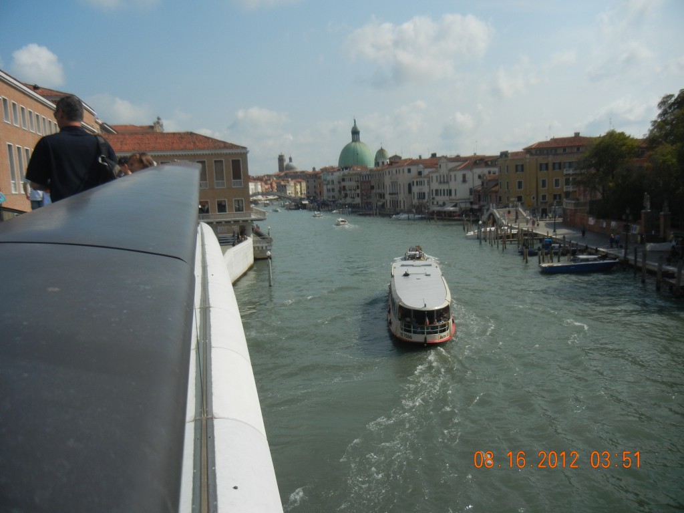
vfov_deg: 46.8
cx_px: 342
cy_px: 256
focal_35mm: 30
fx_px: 593
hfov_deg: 60.0
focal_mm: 5.4
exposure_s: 1/784
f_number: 7
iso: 160
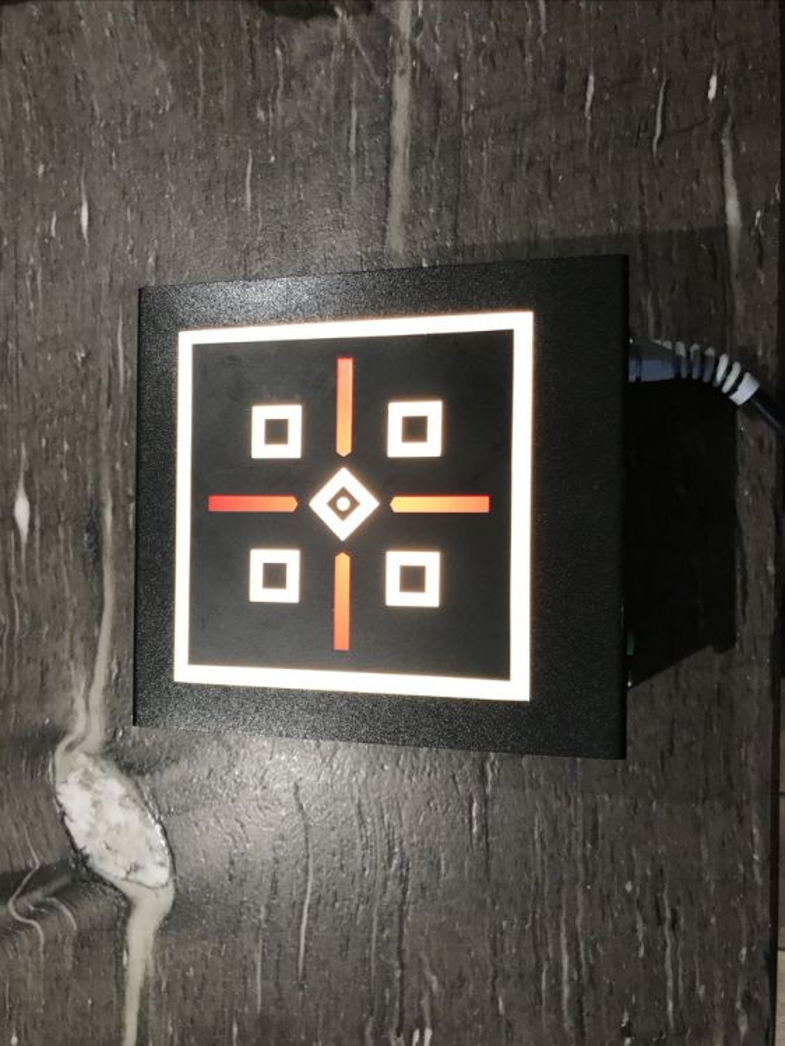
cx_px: 392
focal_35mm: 28
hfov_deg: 49.8
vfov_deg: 63.4
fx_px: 846
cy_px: 523
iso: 40
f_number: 1.8
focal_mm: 3.99
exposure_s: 1/17
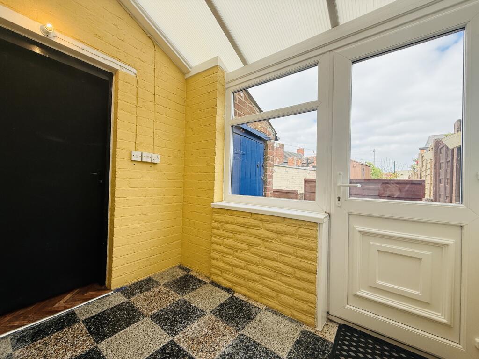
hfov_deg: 102.1
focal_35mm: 14
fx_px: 194
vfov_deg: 85.7
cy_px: 180
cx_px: 240
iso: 64
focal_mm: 2.22
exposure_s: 1/421
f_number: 2.2
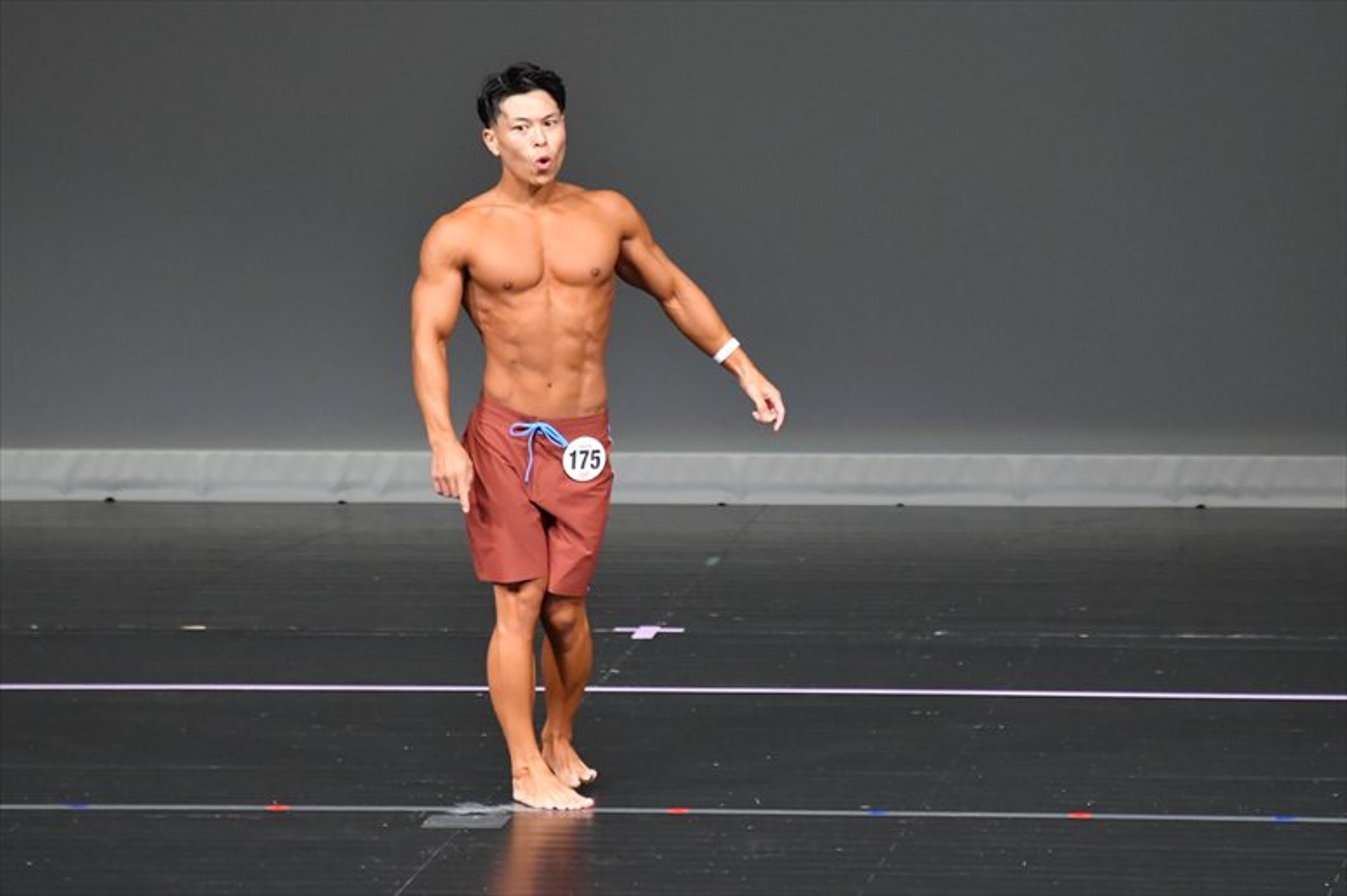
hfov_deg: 5.5
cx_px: 674
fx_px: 14025
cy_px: 448
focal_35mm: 375
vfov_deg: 3.7
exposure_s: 1/400
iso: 5000
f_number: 5.6
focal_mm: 250
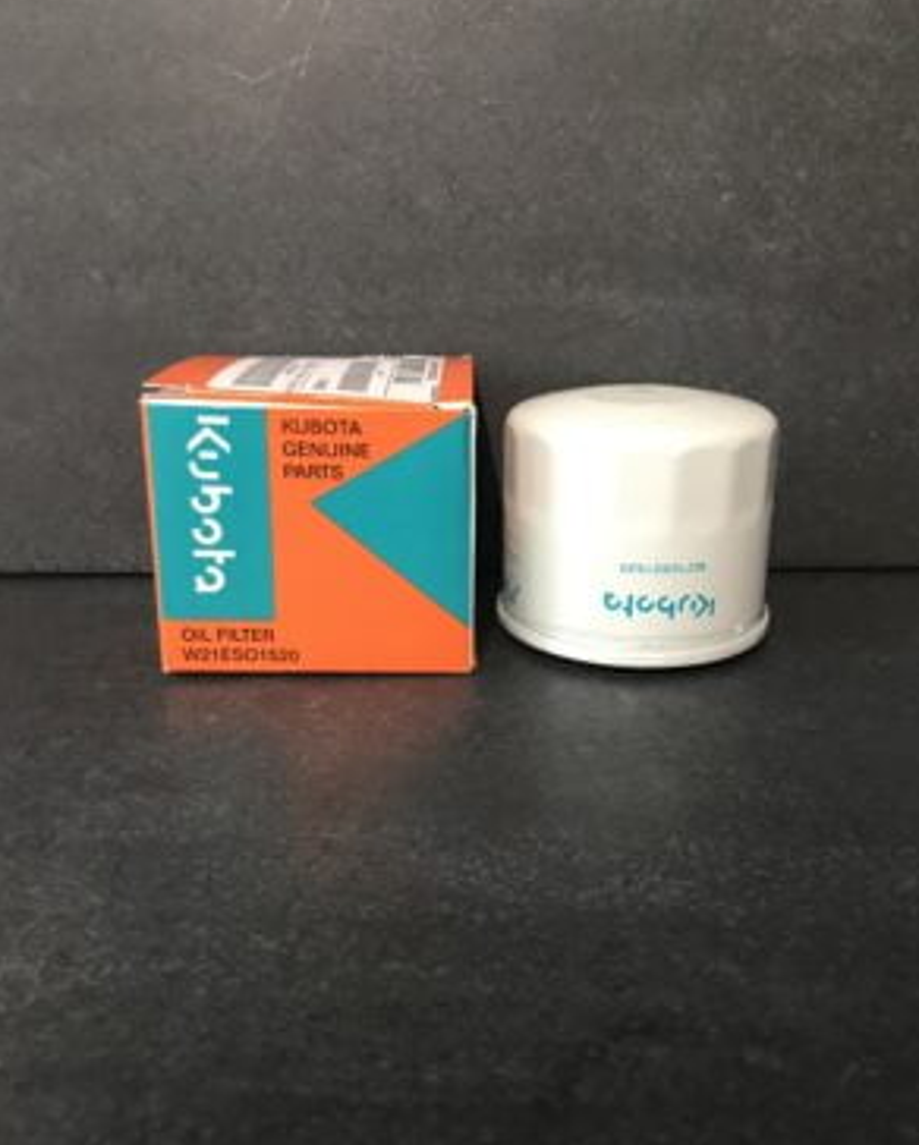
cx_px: 456
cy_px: 579
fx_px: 1018
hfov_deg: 48.6
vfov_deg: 58.7
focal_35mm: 30
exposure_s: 1/17
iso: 100
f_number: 1.8
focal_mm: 4
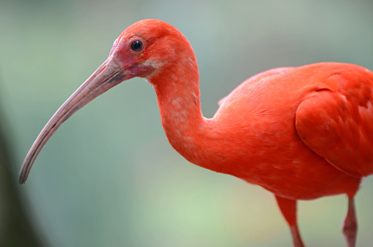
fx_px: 2869
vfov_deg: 4.9
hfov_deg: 7.4
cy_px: 124
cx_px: 186
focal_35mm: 278
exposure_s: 1/125
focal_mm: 185
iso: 100
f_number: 2.8
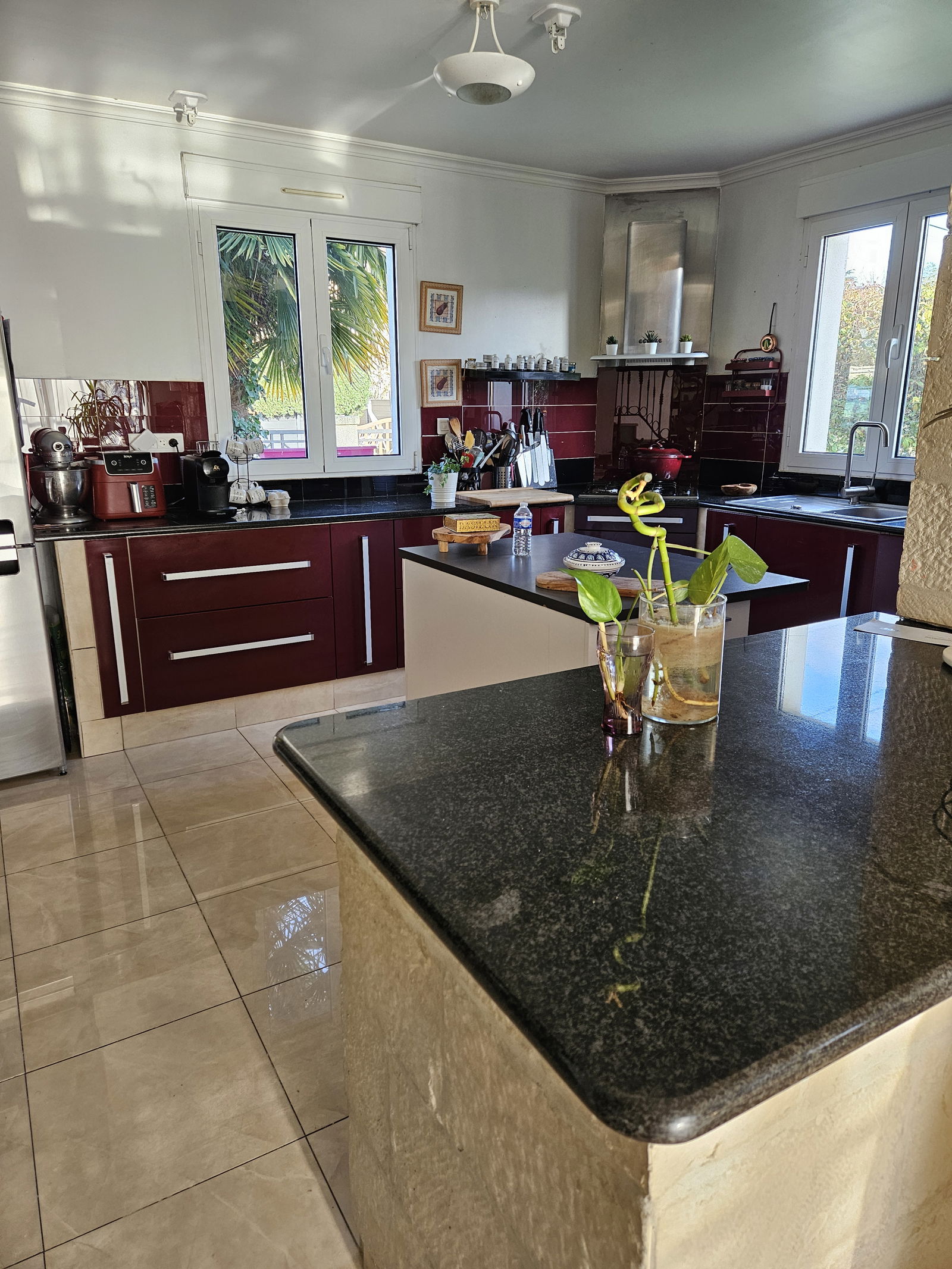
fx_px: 843
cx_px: 476
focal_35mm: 23
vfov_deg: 73.9
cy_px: 634
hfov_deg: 58.9
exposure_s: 1/100
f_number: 1.8
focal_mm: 5.4
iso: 125
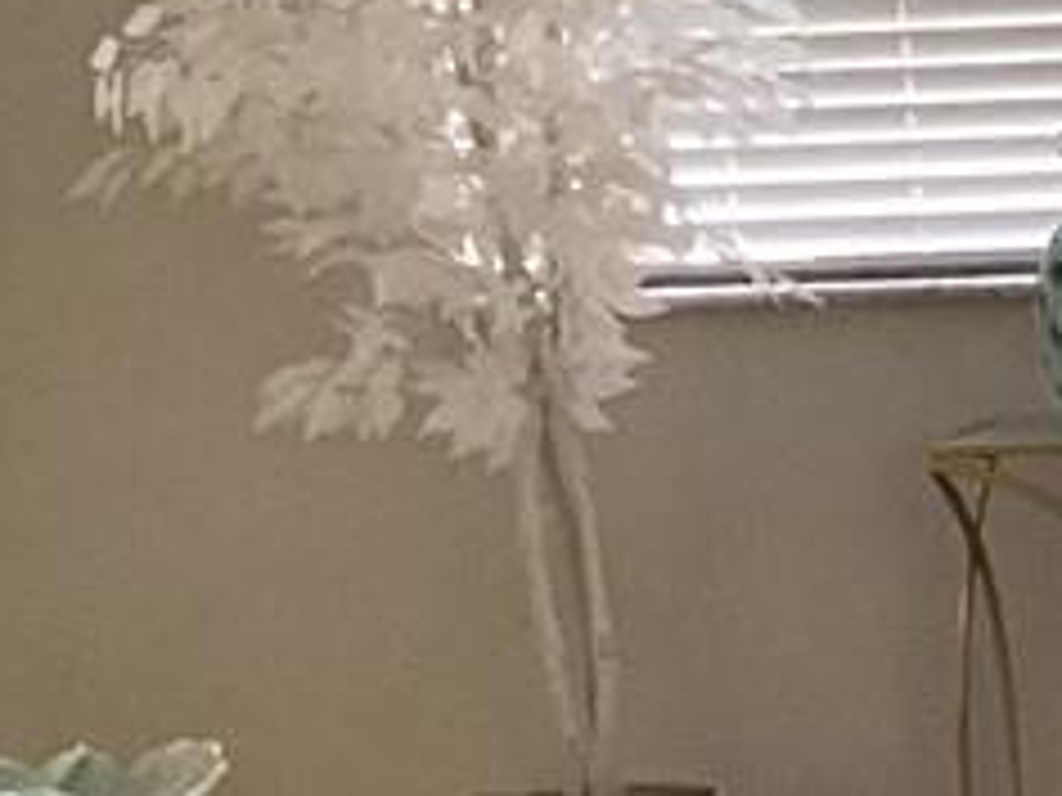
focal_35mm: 210
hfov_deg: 9.0
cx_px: 2002
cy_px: 621
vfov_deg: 7.1
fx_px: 6443
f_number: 2.4
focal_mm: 3.3
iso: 320
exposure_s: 1/60
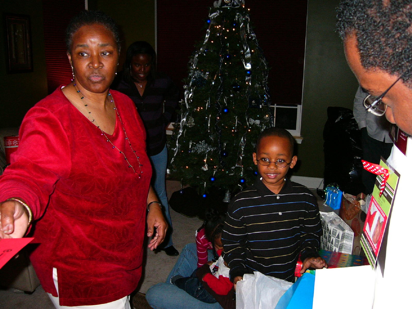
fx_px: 417
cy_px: 154
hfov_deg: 52.6
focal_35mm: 35
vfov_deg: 40.7
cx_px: 206
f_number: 2.8
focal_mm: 5.8
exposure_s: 1/50
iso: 100
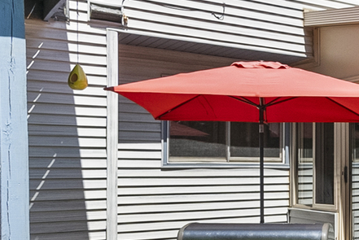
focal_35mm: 55
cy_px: 164
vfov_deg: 24.5
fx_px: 549
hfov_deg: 32.6
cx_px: 376
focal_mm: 10
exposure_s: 1/125
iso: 500
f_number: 9
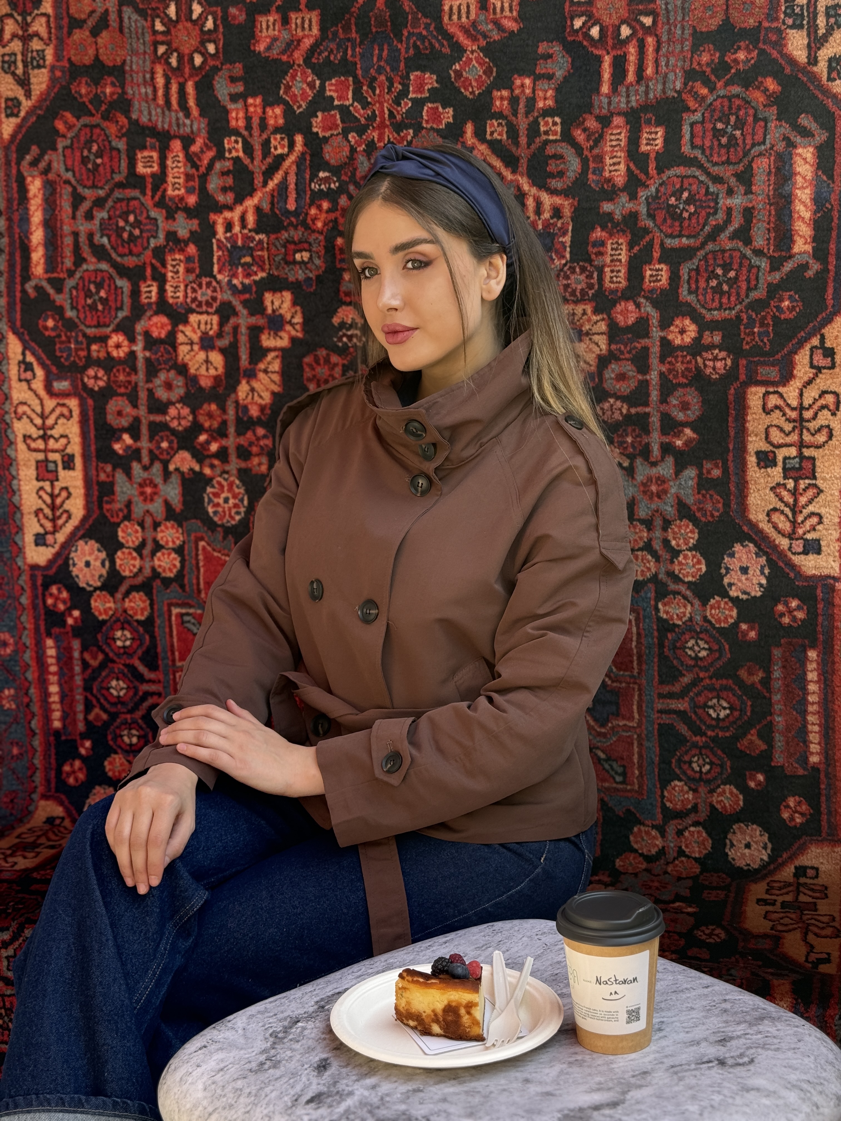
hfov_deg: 30.3
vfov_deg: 39.7
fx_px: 1555
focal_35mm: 48
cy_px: 560
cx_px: 420
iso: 64
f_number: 1.78
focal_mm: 6.76
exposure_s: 1/282
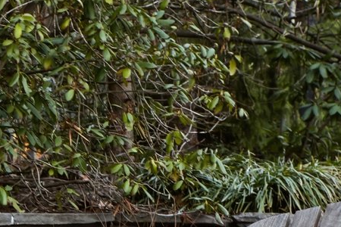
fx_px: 1809
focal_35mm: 191
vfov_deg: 6.9
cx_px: -333
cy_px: 489
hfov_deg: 10.0
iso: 200
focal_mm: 28
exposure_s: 1.6
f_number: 8
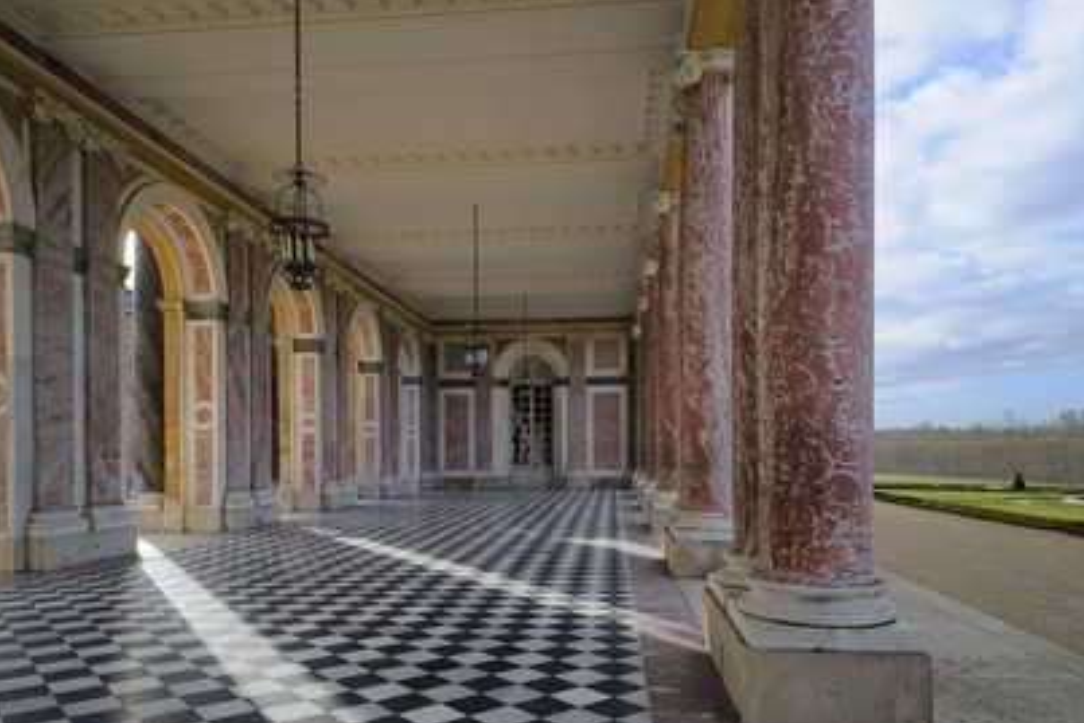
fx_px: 753
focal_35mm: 25
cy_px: 366
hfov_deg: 71.5
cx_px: 535
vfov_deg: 51.3
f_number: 16
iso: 200
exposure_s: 1/60
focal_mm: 24
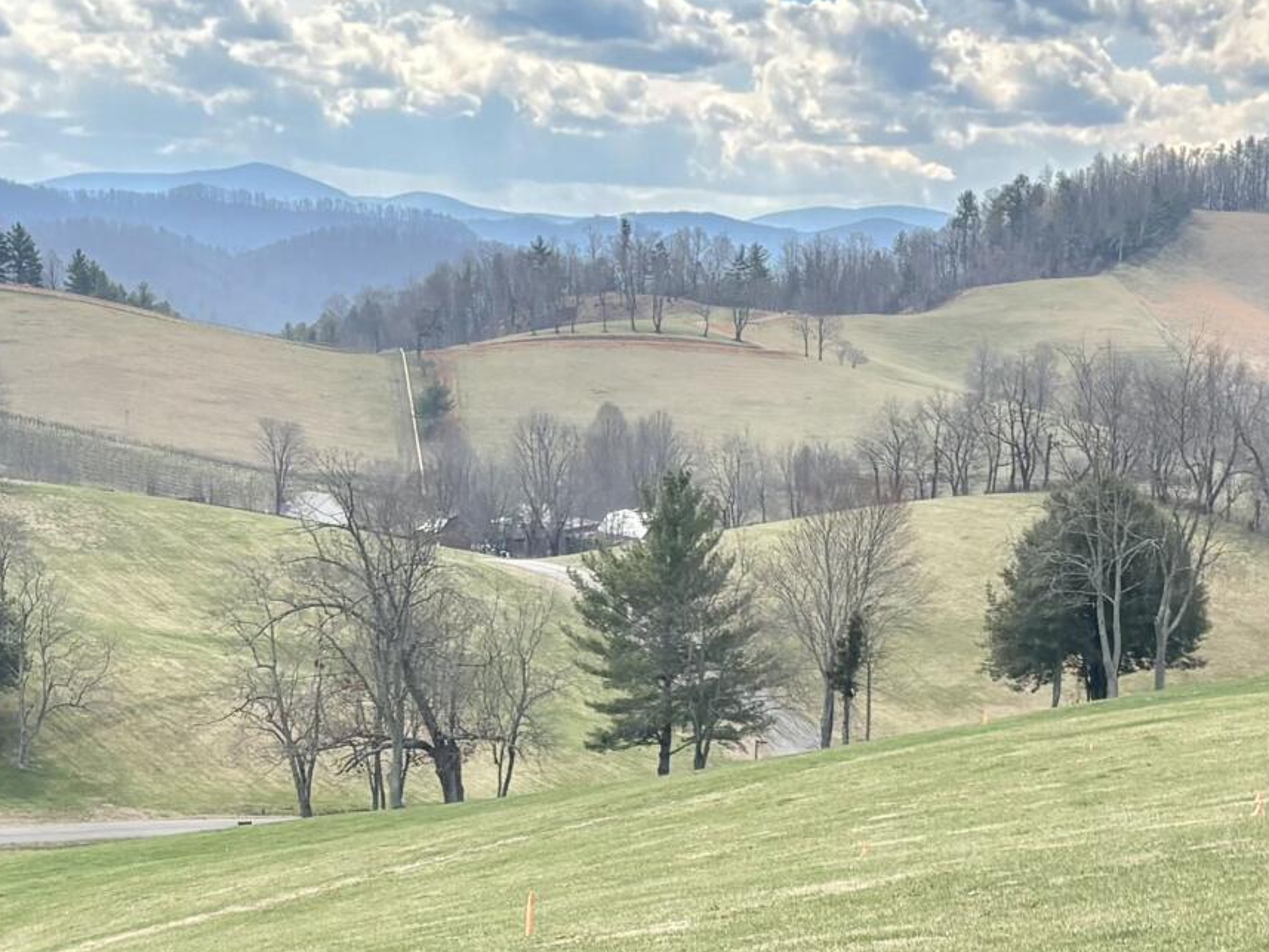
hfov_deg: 21.5
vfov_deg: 15.5
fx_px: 3336
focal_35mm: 91
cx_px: 761
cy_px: 1202
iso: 50
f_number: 1.6
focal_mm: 5.96
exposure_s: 1/2451
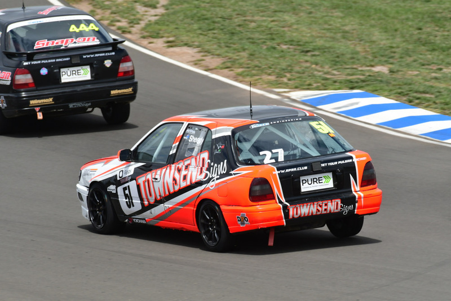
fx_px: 9399
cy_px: 150
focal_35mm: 750
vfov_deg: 1.8
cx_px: 226
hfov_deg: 2.7
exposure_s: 1/640
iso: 320
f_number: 10
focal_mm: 500
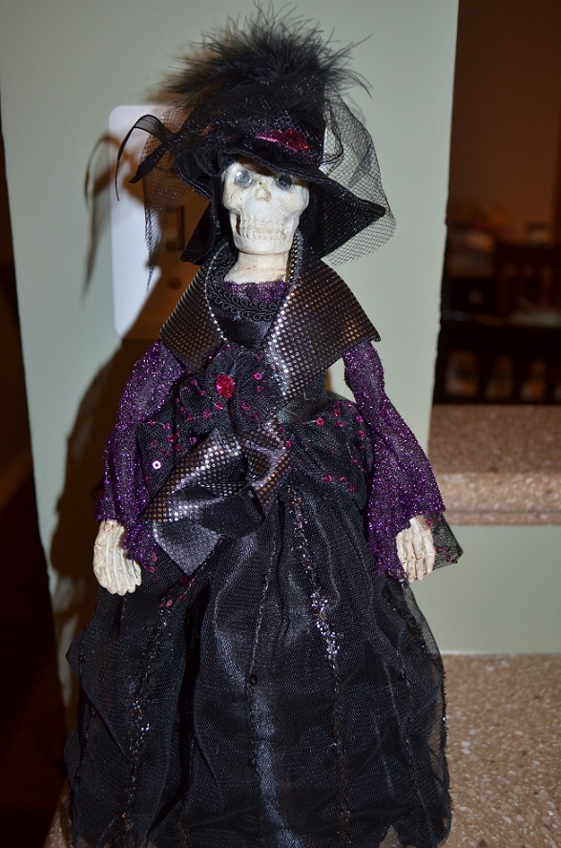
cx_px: 280
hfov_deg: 39.8
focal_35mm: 33
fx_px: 775
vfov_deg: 57.3
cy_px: 424
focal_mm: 22
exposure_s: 1/30
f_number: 4
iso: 800
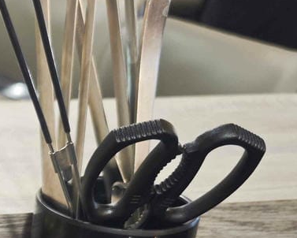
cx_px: -173
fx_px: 765
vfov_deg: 17.2
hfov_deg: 18.8
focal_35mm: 87
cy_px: 249
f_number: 1.63
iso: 400
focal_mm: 8.72
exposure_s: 1/60
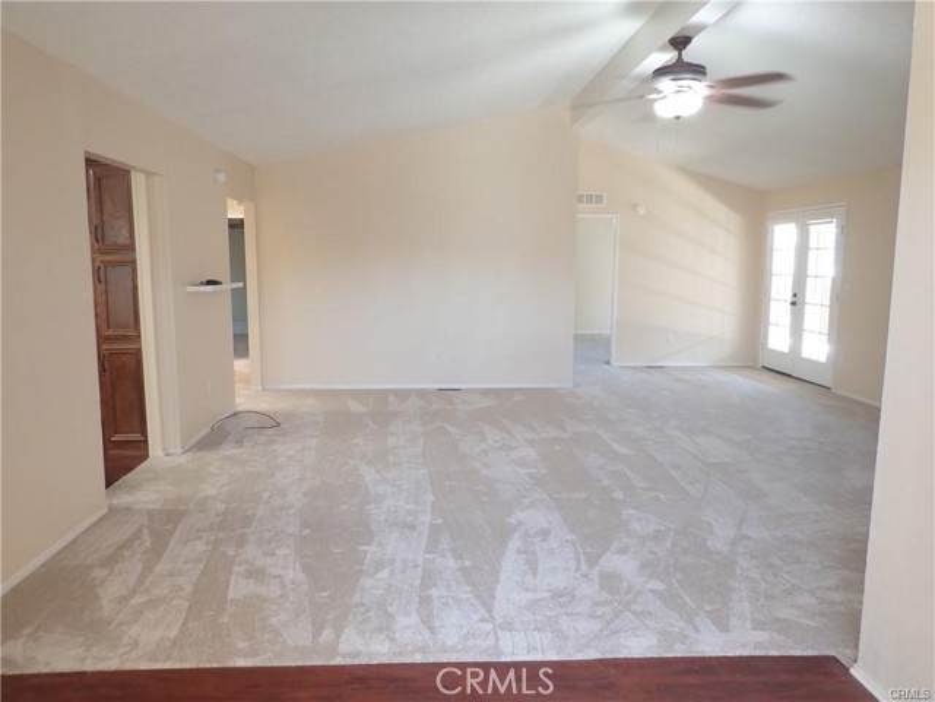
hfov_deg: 69.4
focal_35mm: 25
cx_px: 468
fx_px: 675
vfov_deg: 54.9
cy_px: 351
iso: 200
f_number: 2
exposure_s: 1/30
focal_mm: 4.5
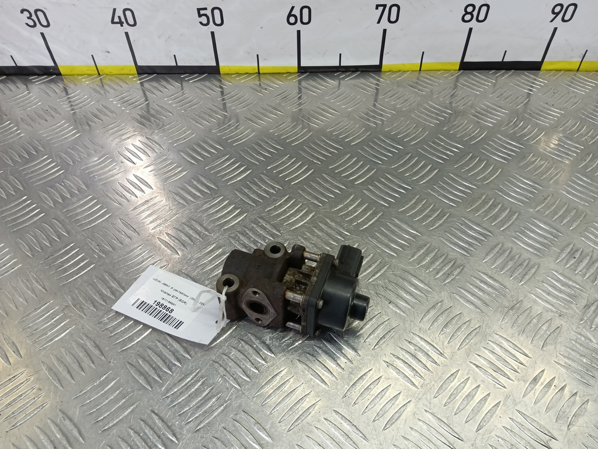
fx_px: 397
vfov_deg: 58.9
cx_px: 299
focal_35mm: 23
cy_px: 224
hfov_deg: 73.9
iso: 112
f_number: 1.6
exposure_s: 1/50
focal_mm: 4.11
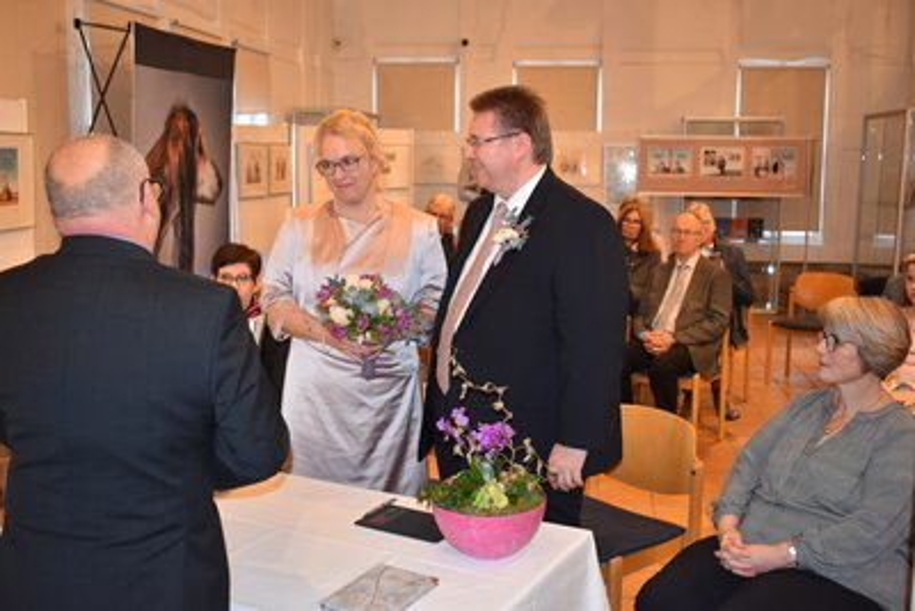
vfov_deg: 34.2
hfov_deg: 49.5
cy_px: 306
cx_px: 458
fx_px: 992
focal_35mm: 39
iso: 800
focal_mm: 26
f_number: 4.5
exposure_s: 1/80
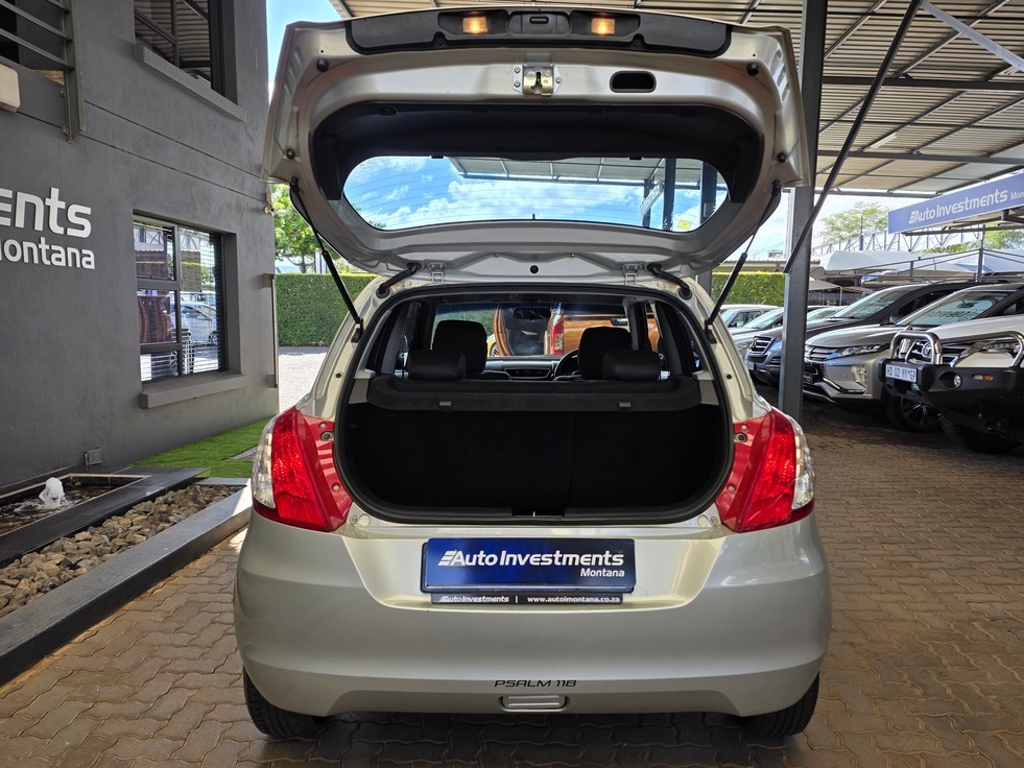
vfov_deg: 56.8
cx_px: 532
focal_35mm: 24
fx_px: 710
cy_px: 391
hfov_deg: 71.6
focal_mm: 6.25
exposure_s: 1/359
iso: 25
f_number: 1.7
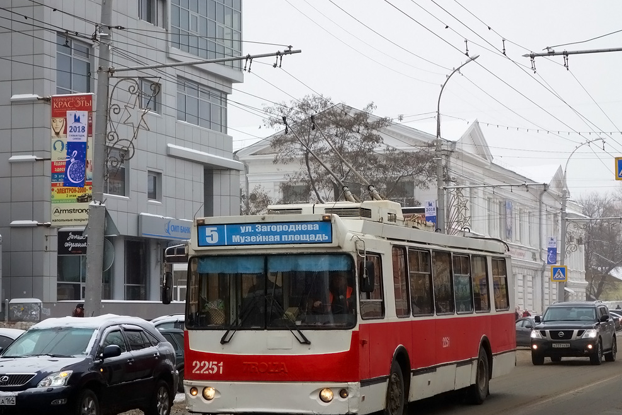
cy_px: 230
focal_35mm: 79
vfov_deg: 17.3
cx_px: 302
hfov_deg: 25.7
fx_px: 1365
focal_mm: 24.11
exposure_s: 1/500
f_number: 4
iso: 125
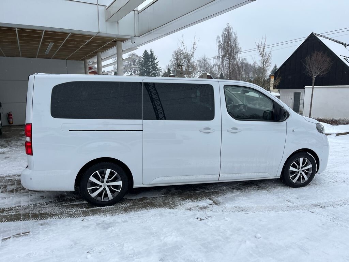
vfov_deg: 53.1
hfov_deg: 67.3
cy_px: 131
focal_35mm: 26
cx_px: 174
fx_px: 262
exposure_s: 1/1802
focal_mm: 5.1
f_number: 1.6
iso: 50
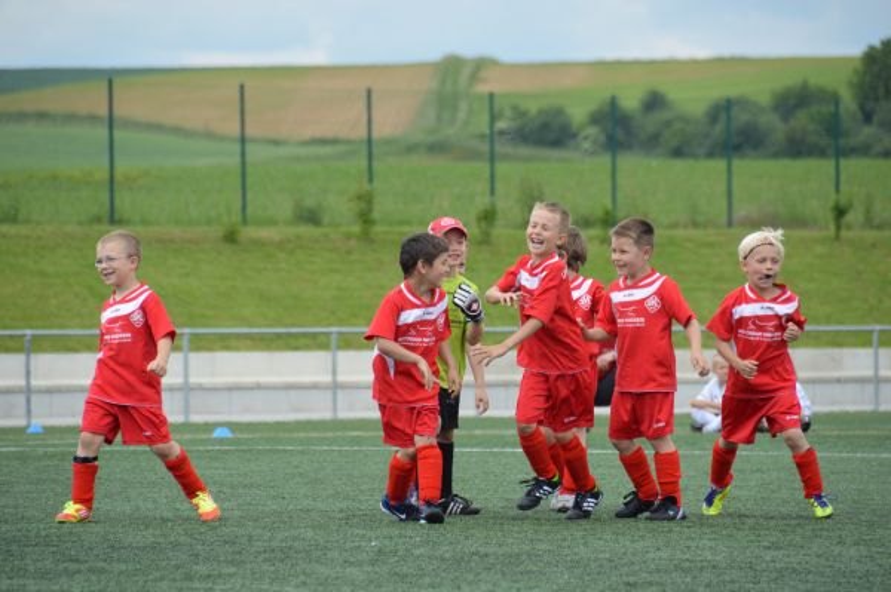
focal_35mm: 300
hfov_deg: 6.9
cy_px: 296
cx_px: 446
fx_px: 7419
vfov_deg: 4.6
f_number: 5.6
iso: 400
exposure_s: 1/1000
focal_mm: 200
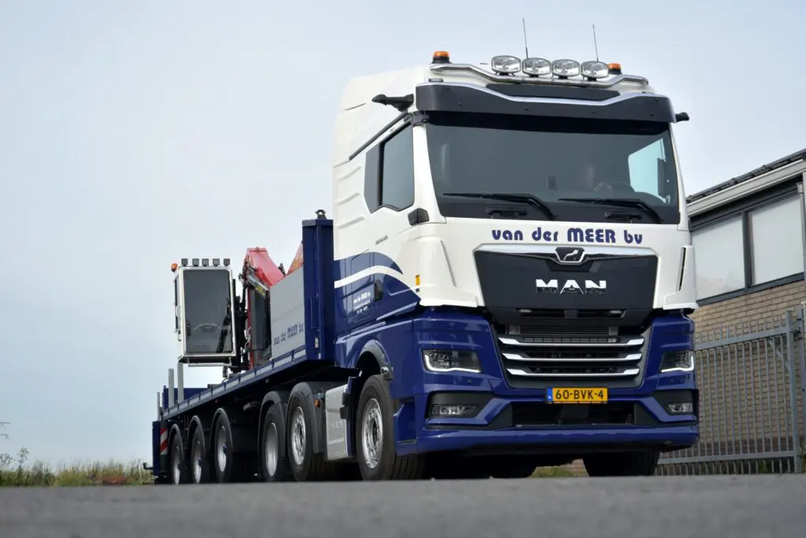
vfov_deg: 20.9
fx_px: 1456
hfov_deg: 30.9
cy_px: 269
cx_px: 403
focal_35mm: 65
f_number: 6.3
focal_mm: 65
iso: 320
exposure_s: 1/640
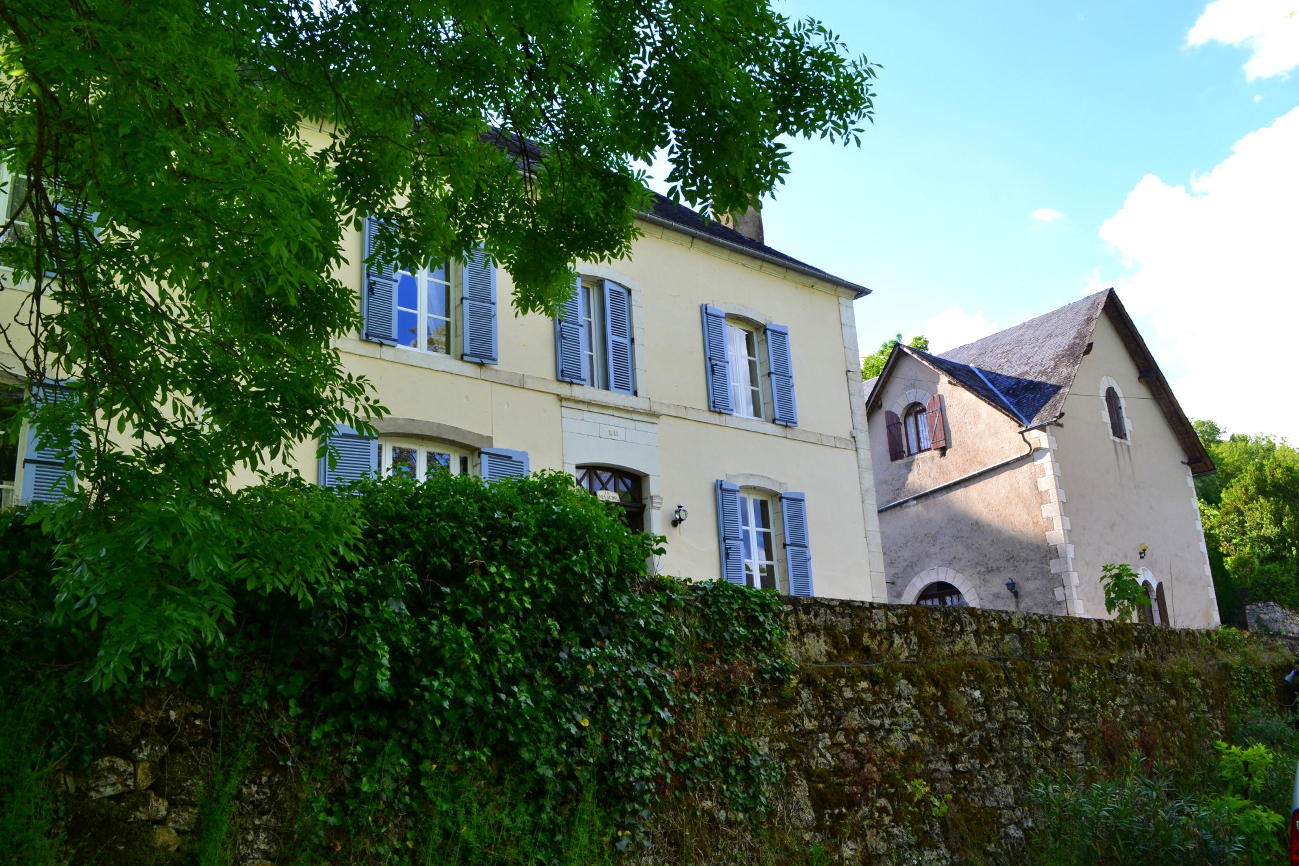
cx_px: 650
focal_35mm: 30
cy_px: 433
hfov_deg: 61.9
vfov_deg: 43.6
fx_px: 1082
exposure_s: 1/160
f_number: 9
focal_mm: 20
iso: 400
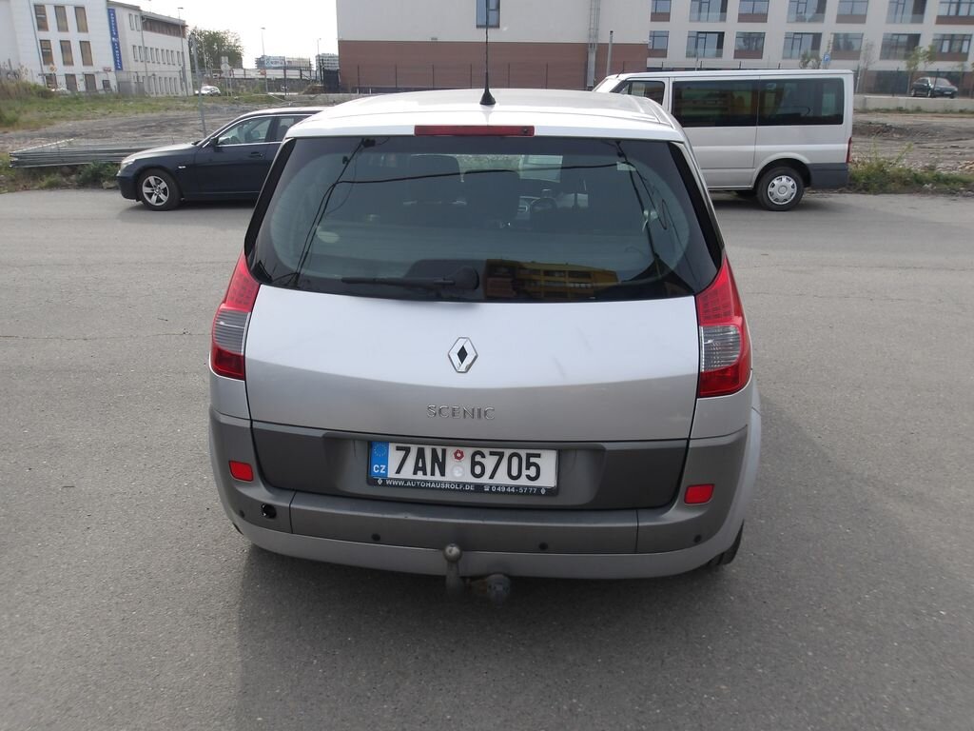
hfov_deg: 65.3
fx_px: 760
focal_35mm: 27
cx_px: 487
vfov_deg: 51.4
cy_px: 366
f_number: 3
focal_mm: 4.9
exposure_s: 1/692
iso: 100
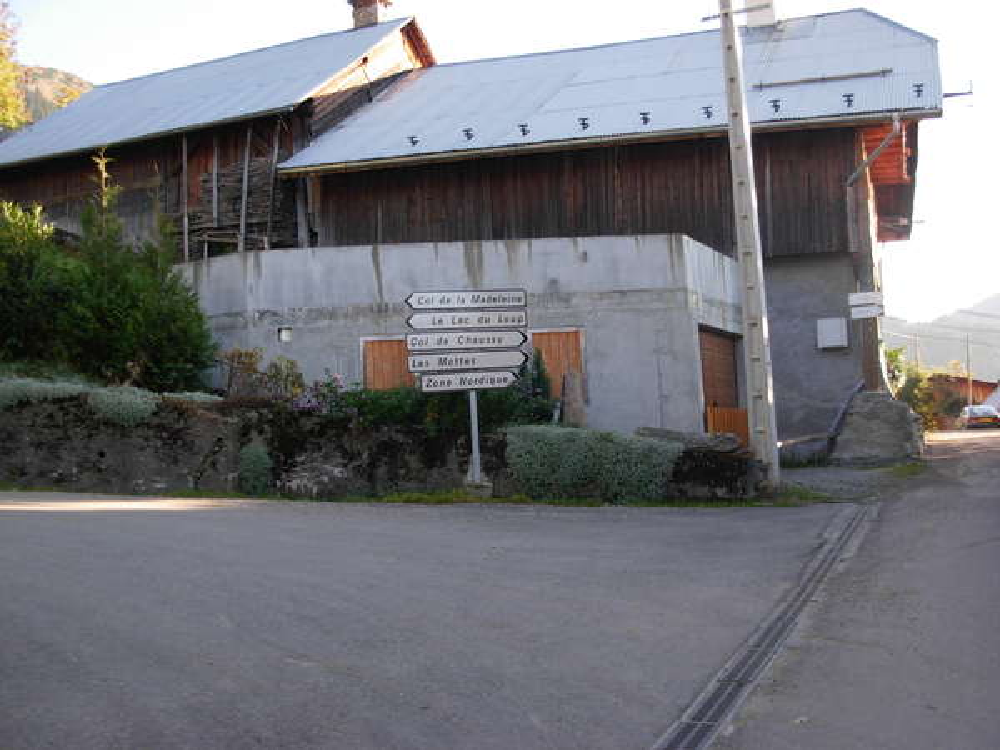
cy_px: 375
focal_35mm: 38
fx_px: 1098
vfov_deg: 37.7
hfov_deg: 49.0
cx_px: 500
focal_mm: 6.3
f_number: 2.9
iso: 79
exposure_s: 1/128
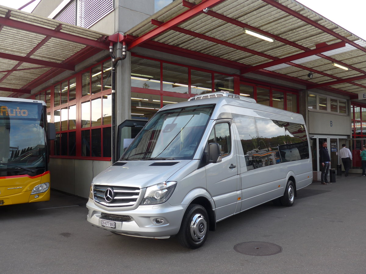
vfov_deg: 48.2
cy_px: 137
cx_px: 183
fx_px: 307
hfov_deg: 61.7
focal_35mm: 29
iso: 80
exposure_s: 1/125
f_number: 2.8
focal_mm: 6
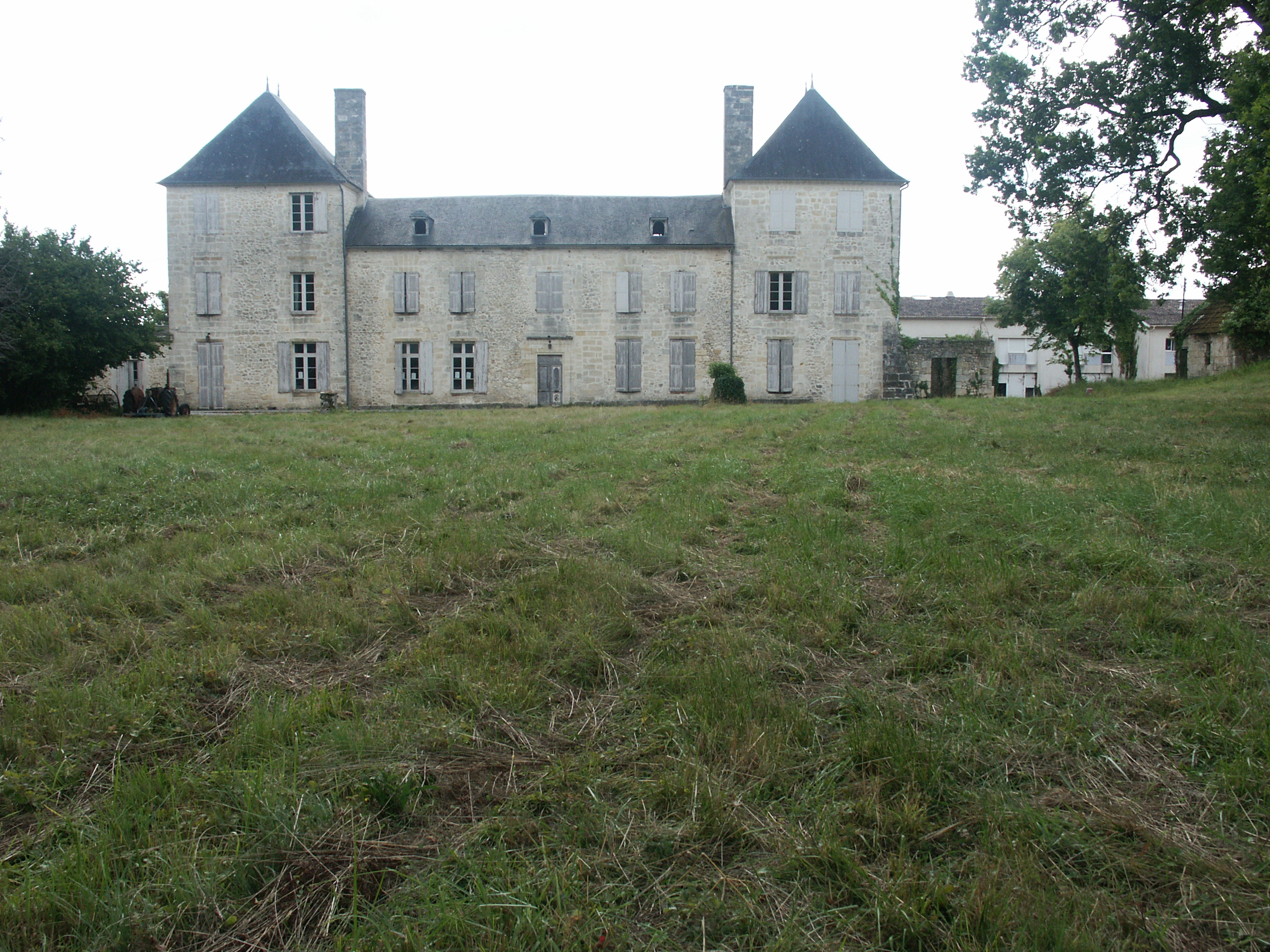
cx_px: 635
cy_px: 476
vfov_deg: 37.7
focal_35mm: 38
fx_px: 1394
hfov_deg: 49.0
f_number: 5.6
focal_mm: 9.87
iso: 100
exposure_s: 1/180
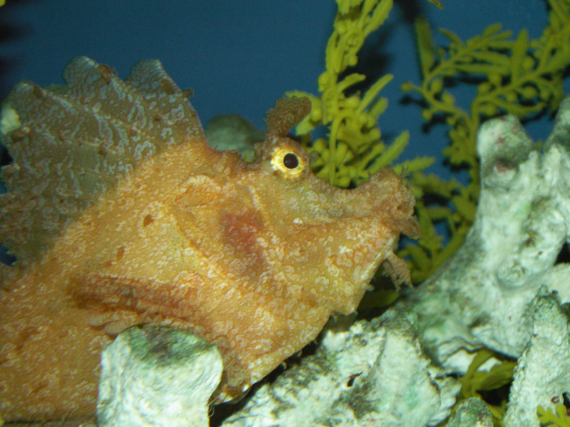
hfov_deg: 30.7
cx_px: 284
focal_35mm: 63
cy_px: 210
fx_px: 1037
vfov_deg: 23.3
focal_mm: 10.28
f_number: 3.2
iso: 160
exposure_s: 1/40
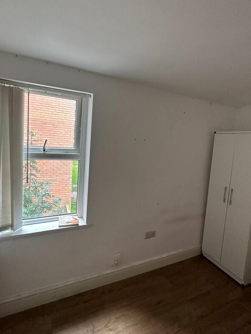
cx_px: 126
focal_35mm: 18
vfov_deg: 87.7
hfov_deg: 71.6
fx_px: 174
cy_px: 157
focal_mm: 2.22
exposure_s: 1/99
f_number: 2.2
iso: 250
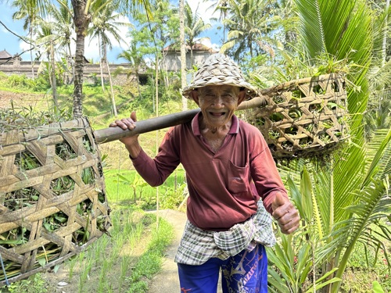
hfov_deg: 71.6
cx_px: 196
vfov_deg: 56.8
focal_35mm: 24
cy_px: 146
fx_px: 271
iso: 80
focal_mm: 6.86
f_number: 1.78
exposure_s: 1/580
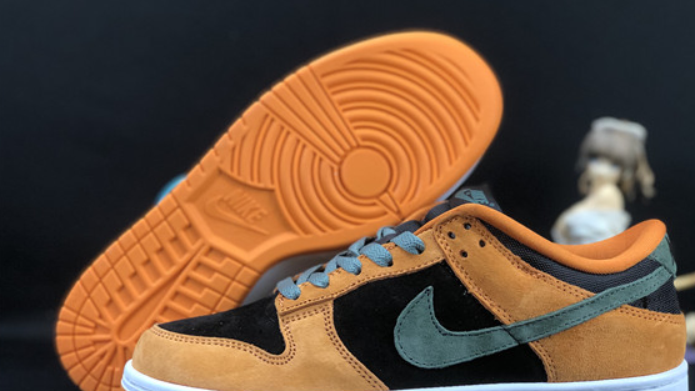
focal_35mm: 67
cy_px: 239
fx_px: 1235
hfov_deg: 31.4
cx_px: 369
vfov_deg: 18.0
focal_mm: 6.6
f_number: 2.8
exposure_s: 1/30
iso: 80
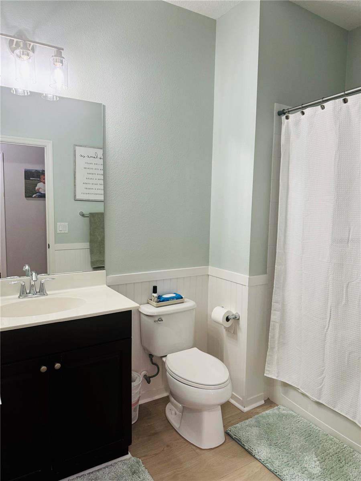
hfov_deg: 56.8
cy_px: 240
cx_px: 180
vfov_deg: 71.6
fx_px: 334
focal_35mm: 24
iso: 200
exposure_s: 1/120
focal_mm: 6.86
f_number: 1.78
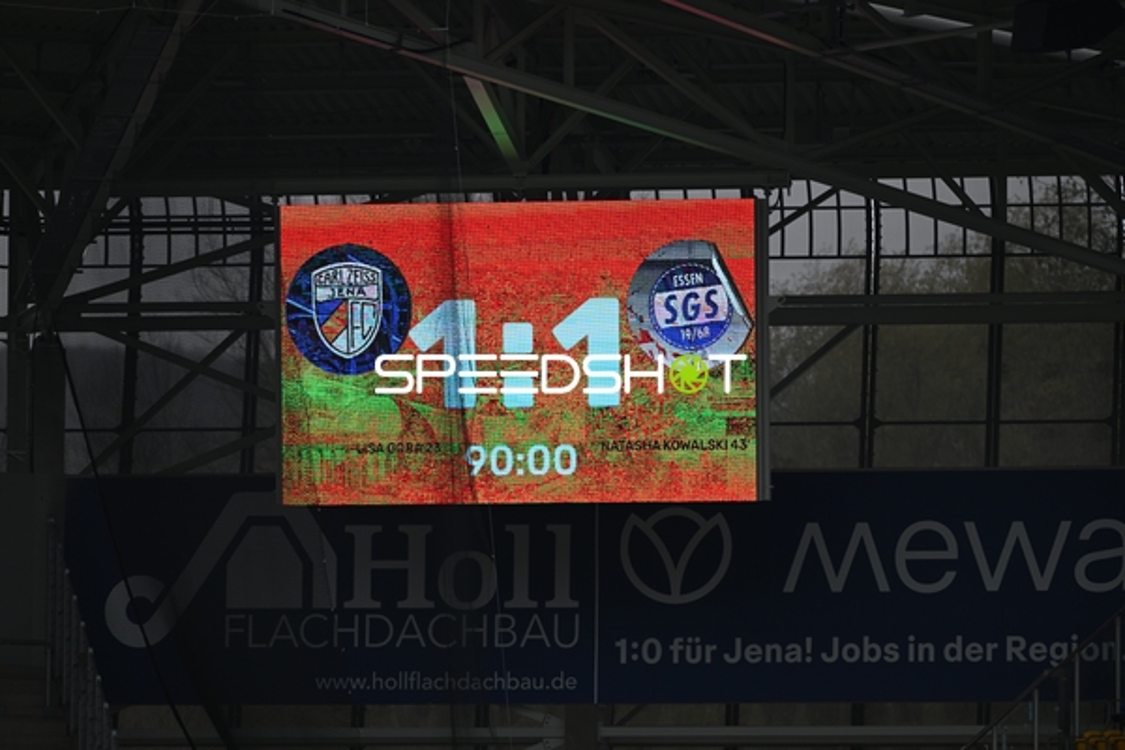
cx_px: 562
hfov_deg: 6.9
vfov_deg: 4.6
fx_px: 9374
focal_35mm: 300
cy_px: 375
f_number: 2.8
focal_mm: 300
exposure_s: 1/2000
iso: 360
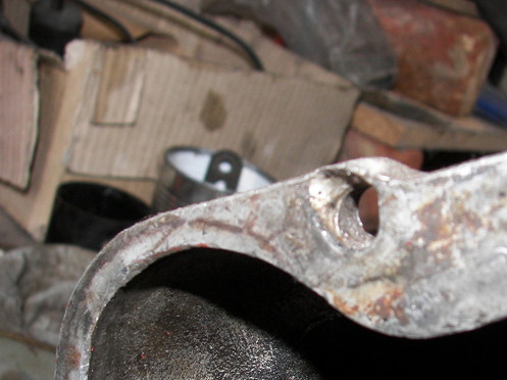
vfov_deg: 25.0
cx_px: 318
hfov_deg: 33.1
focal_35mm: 58
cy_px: 262
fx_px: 849
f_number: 2.8
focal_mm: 6
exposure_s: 1/30
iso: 100
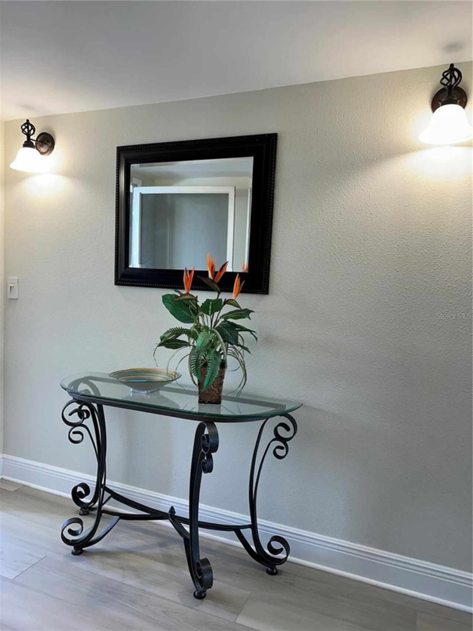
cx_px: 236
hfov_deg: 56.8
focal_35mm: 24
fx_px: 437
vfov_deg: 71.6
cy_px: 316
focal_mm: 6.86
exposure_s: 1/120
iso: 100
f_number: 1.78
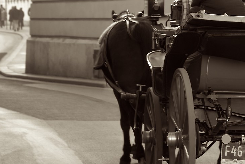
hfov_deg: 7.3
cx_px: 370
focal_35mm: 278
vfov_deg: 4.9
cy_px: 39
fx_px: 1893
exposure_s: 1/50
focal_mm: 85
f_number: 6.3
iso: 100
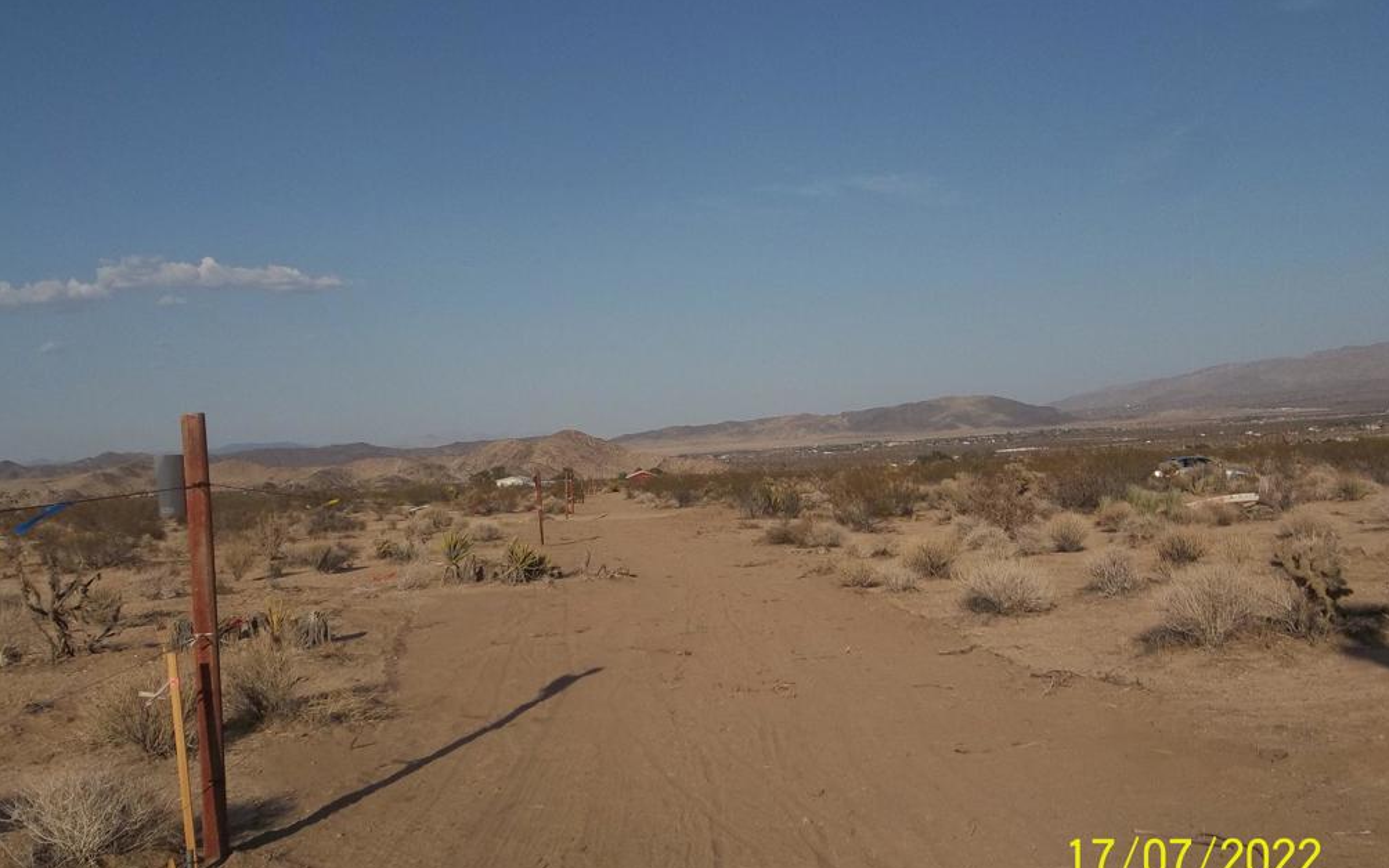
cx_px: 685
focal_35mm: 40
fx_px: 1515
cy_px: 456
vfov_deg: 32.0
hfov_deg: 49.3
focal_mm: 6.6
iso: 80
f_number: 10.1
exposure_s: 1/320
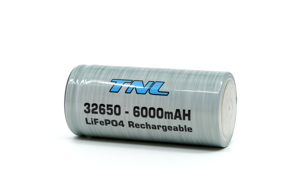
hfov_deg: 27.0
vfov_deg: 18.2
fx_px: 606
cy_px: 97
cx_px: 146
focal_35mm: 75
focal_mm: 50
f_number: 7.1
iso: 400
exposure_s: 1/100
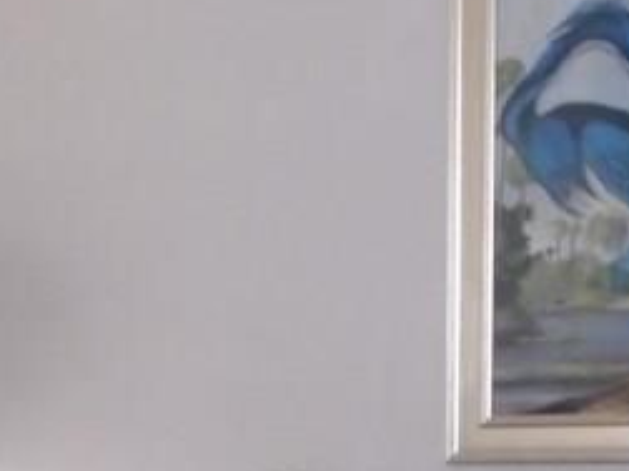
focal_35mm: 147
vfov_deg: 9.6
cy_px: 842
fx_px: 2670
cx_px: -175
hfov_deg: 13.0
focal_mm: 6.4
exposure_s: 1/40
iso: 400
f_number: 3.8
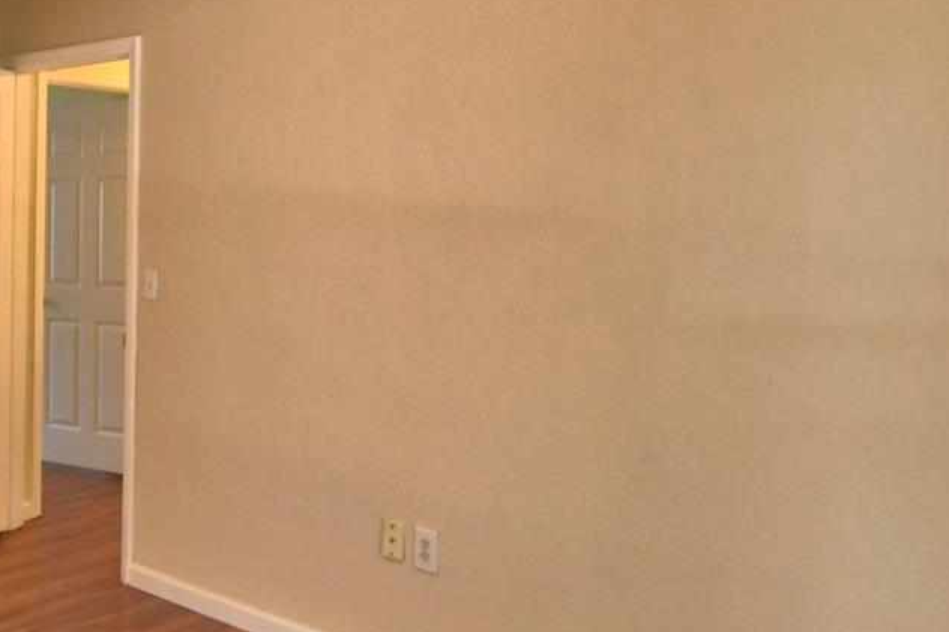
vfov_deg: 34.7
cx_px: 201
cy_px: 213
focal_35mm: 38
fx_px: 1001
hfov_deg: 48.1
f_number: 4.5
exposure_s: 1/40
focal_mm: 10
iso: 400
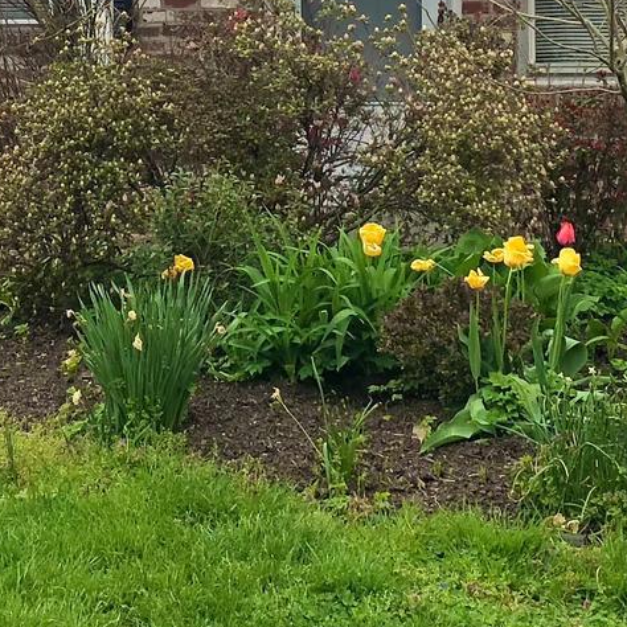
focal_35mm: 107
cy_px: 22
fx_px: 2193
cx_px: 216
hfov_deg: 16.2
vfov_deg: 16.0
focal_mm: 4
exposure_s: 1/484
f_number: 1.8
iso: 20
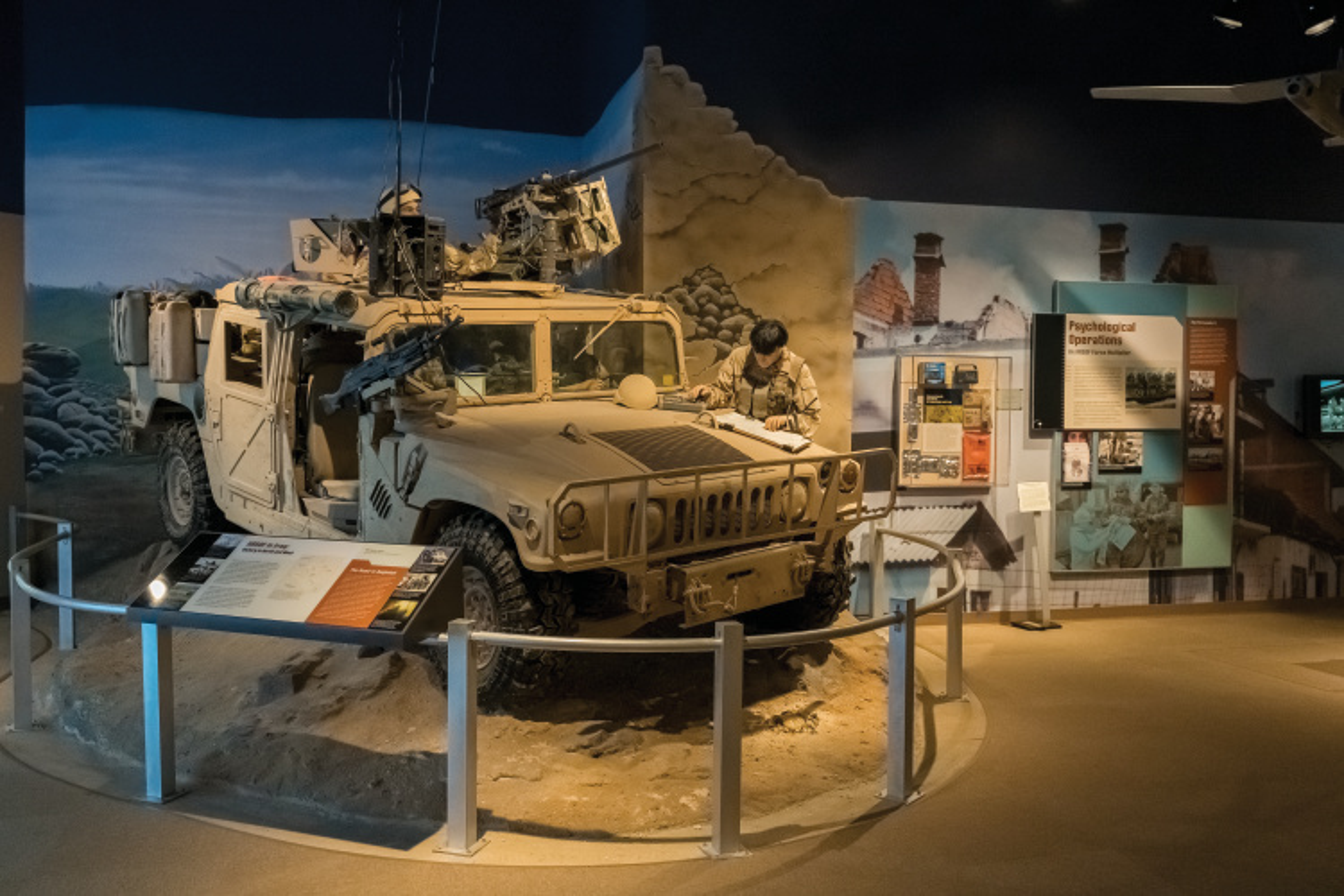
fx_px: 1120
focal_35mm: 30
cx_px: 672
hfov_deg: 61.9
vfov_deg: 43.6
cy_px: 448
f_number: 7.1
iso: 6400
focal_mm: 30
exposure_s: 1/200
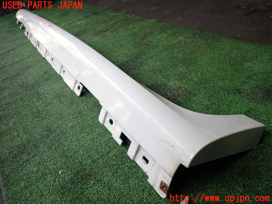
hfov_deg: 69.4
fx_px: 196
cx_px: 136
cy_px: 102
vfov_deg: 54.9
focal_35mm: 25
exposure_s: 1/125
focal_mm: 4.5
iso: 100
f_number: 2
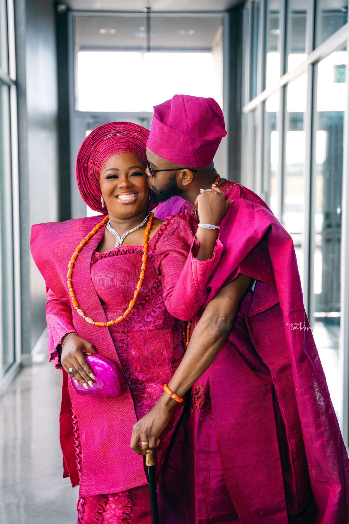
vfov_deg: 35.2
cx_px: 174
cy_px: 262
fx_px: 824
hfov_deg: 23.9
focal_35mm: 57
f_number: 2.8
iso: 125
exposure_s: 1/160
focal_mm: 56.7
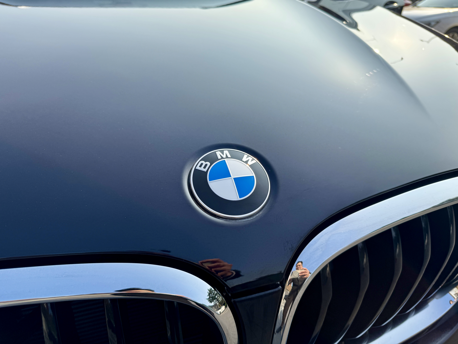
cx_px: 229
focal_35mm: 24
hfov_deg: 71.6
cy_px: 172
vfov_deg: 56.8
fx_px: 318
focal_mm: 6.76
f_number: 1.78
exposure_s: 1/2331
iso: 80
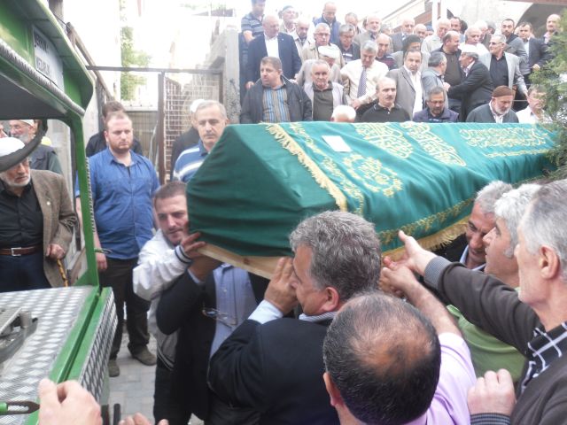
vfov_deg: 41.8
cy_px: 212
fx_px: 557
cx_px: 284
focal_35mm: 34
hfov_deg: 54.0
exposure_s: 1/82
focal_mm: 6
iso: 100
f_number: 2.8
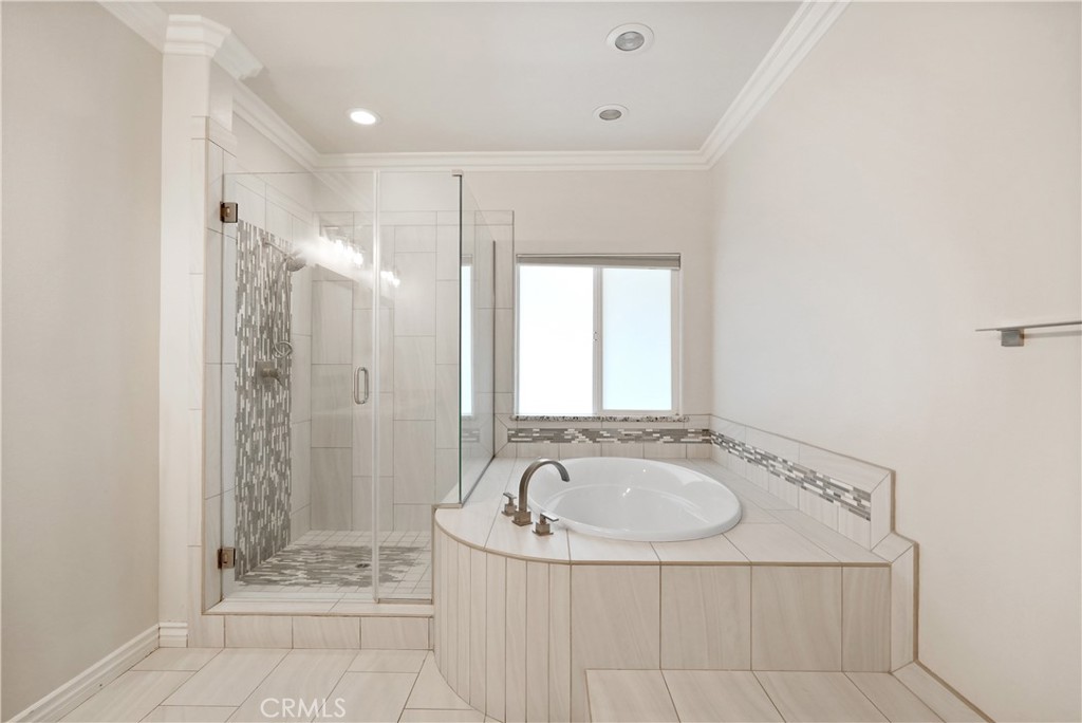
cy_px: 362
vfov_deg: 73.8
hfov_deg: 96.7
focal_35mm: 16
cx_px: 541
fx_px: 481
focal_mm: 16
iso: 2500
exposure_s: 1/30
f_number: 4
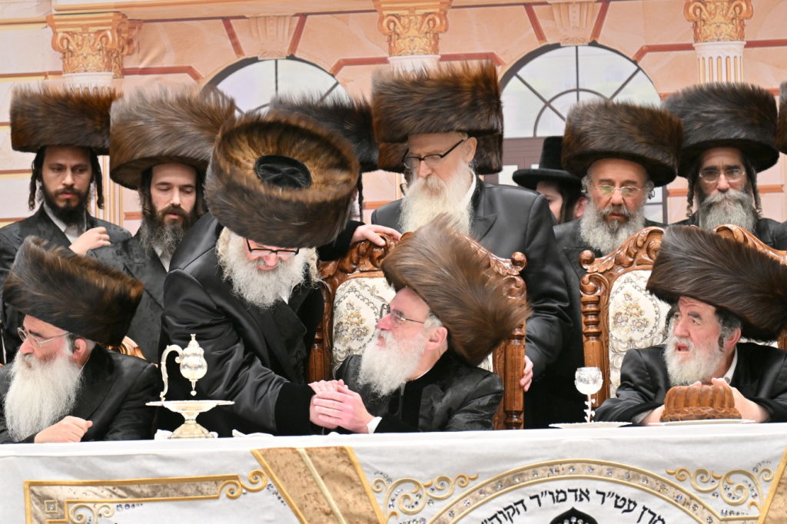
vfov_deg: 4.6
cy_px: 262
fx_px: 6556
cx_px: 394
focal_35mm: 300
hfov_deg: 6.9
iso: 320
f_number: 2.8
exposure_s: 1/250
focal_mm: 200
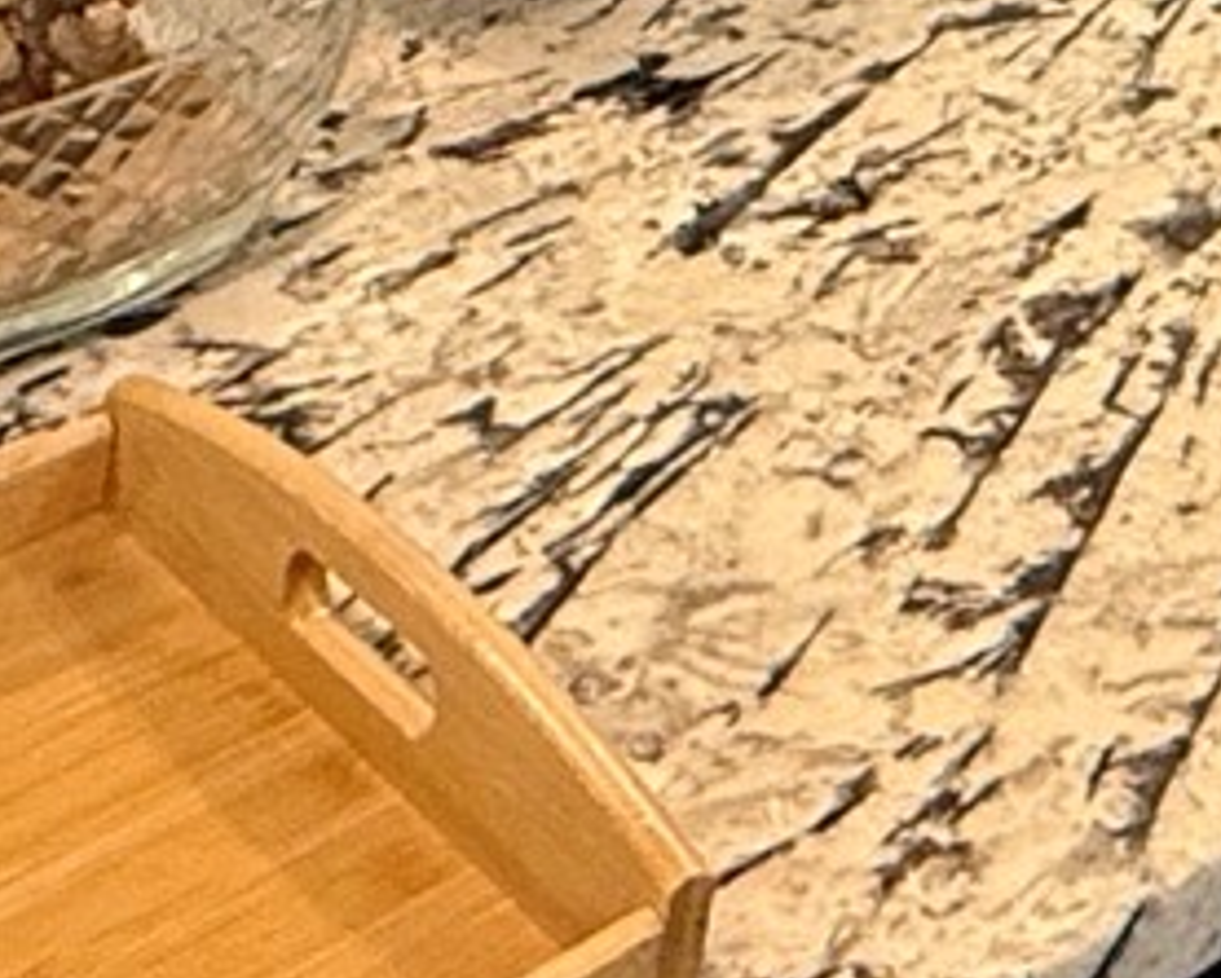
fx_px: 3652
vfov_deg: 12.8
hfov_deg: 15.2
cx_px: 2460
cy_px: -1119
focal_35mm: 101
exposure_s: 1/60
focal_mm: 2.22
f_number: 2.2
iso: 400
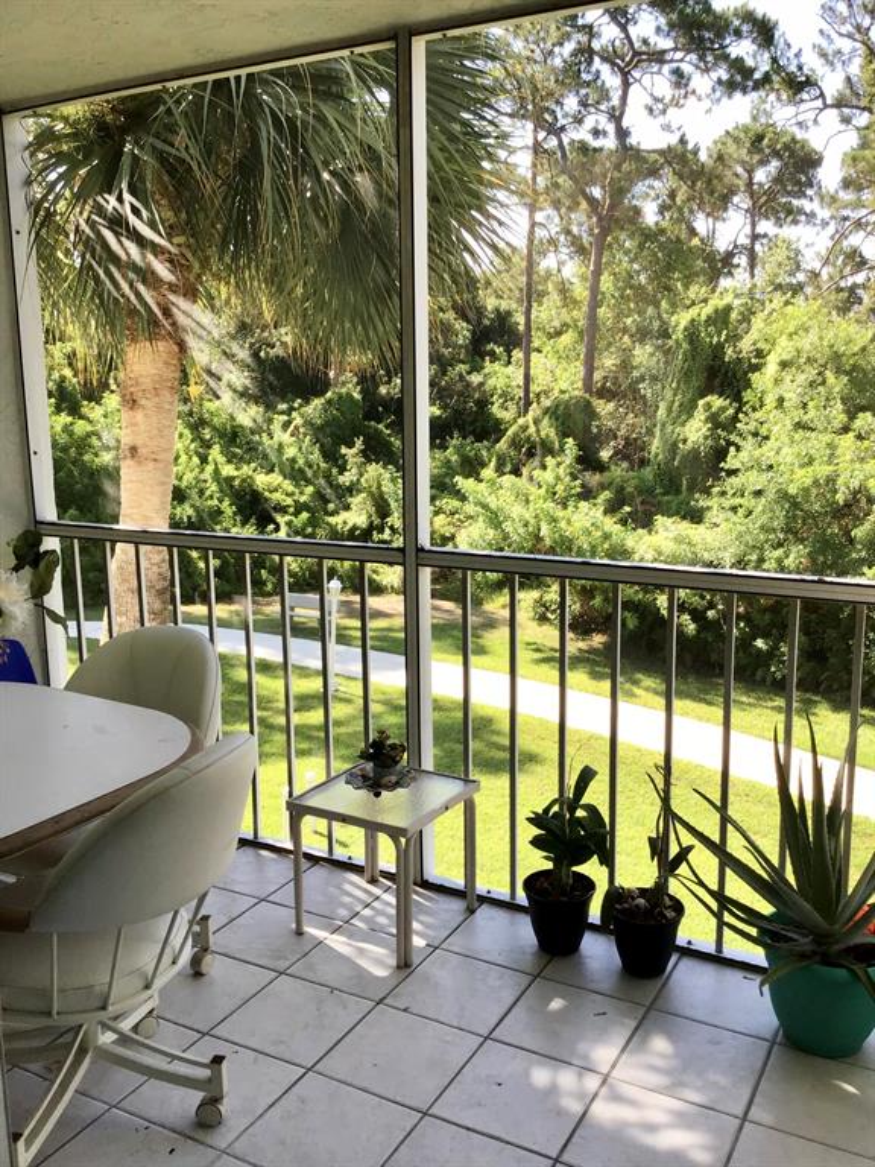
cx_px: 438
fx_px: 1045
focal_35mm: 31
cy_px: 584
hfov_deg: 45.4
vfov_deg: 58.4
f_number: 2.4
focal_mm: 3.3
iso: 25
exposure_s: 1/177
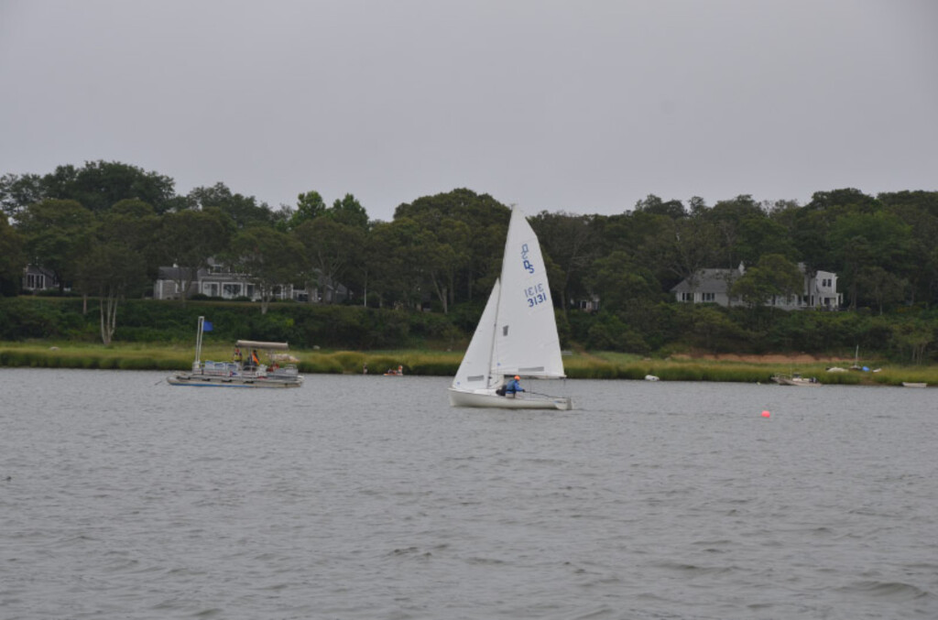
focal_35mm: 120
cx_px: 469
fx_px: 3118
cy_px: 310
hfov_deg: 17.1
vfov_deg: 11.4
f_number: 8
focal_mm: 80
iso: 125
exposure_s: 1/250
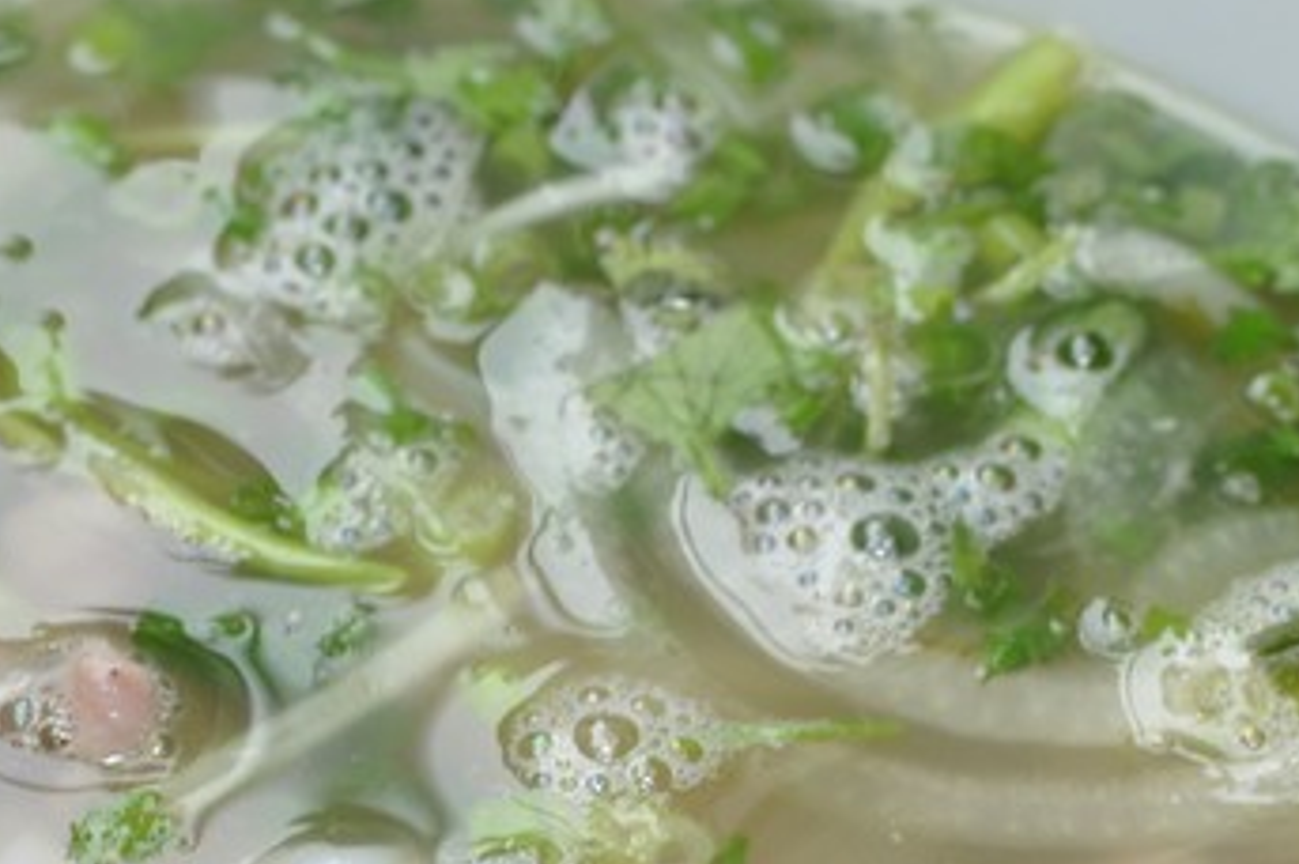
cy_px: 1064
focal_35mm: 164
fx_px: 5899
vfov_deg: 8.3
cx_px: 442
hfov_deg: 12.6
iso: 220
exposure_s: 1/125
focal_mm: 35
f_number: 5.6
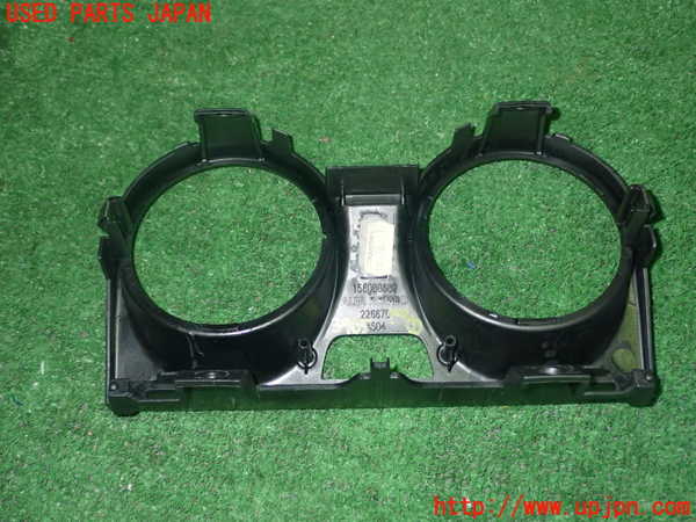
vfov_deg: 37.7
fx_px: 764
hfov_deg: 49.0
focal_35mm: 38
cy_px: 261
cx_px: 348
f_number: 8
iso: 640
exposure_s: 1/40
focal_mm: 6.83
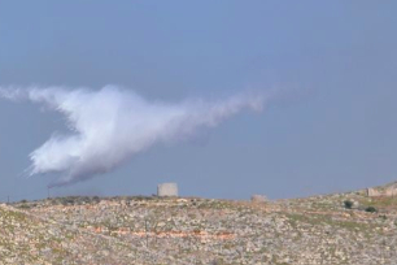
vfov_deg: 2.4
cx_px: -12
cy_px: 12
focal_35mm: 569
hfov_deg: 3.6
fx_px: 6278
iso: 250
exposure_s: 1/500
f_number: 11
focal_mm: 145
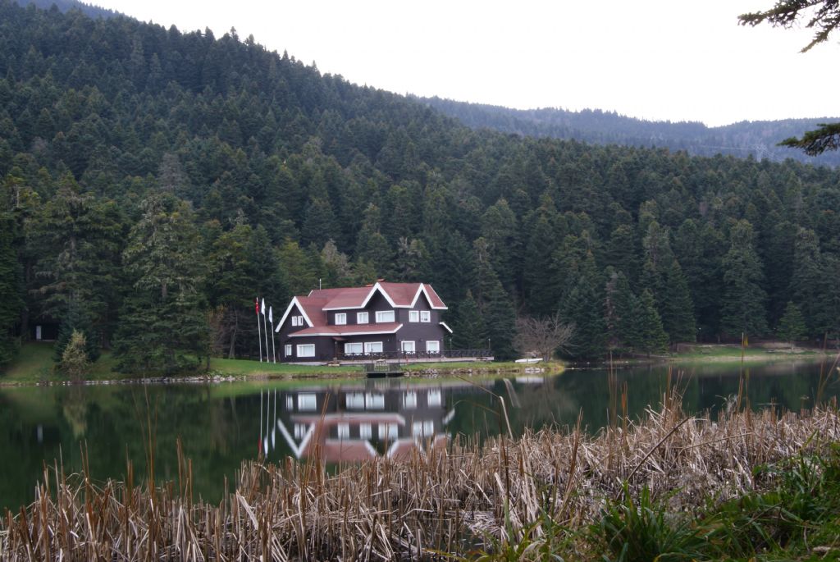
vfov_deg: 25.8
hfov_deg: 37.8
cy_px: 281
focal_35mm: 52
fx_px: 1226
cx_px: 420
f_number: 29
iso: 100
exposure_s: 1.3
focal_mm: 35
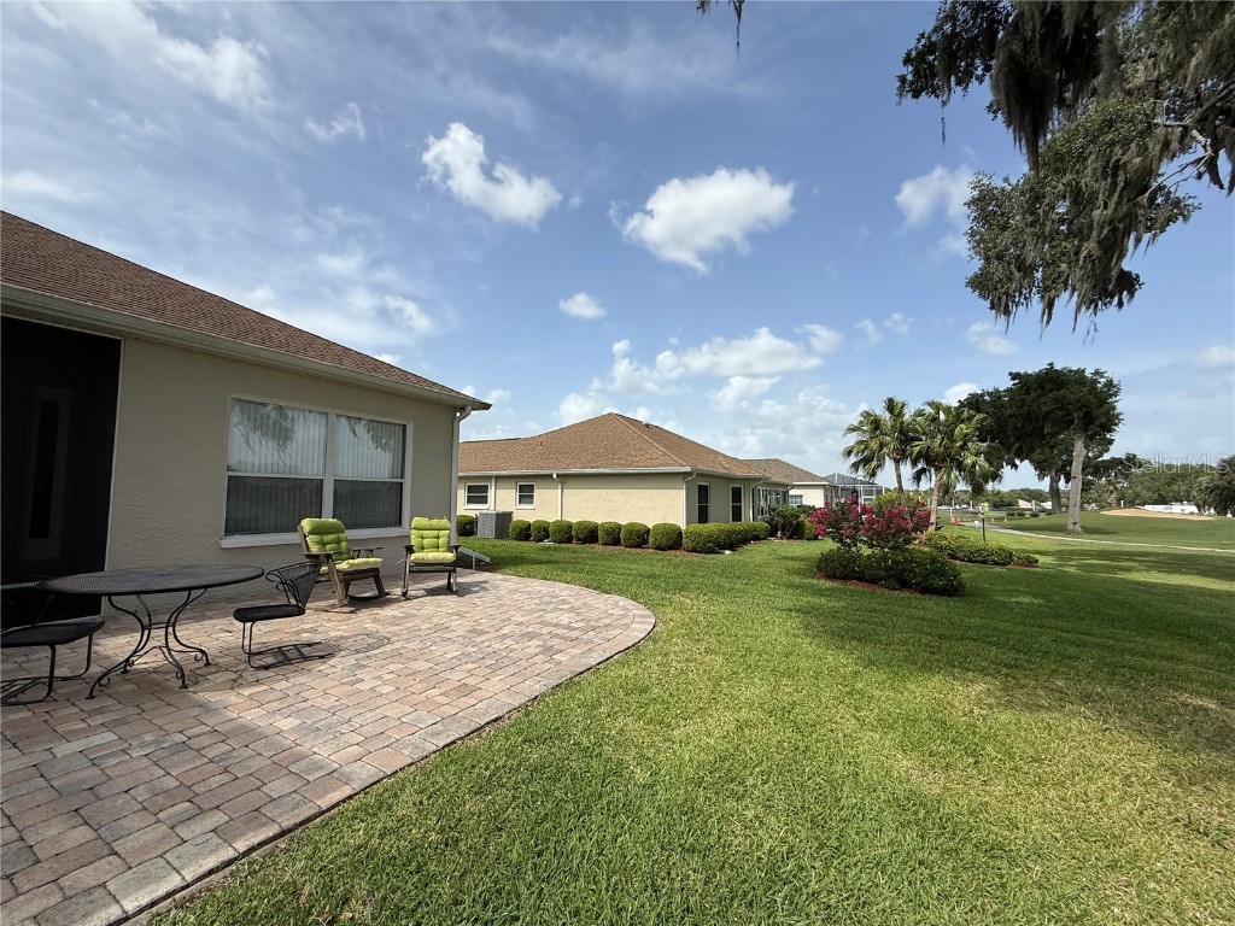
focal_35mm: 14
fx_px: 499
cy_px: 463
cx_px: 618
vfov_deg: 85.7
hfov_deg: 102.1
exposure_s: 1/2611
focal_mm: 2.22
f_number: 2.2
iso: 50
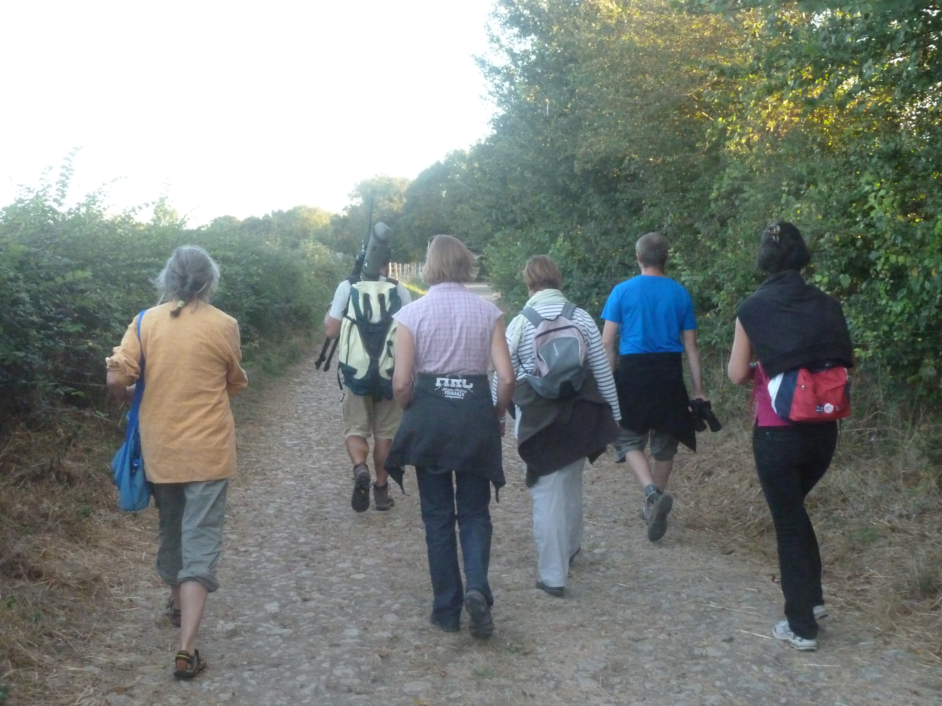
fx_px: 1197
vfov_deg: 32.9
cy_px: 353
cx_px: 471
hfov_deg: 42.9
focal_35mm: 44
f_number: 3.7
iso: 800
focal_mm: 7.3
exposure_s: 1/200
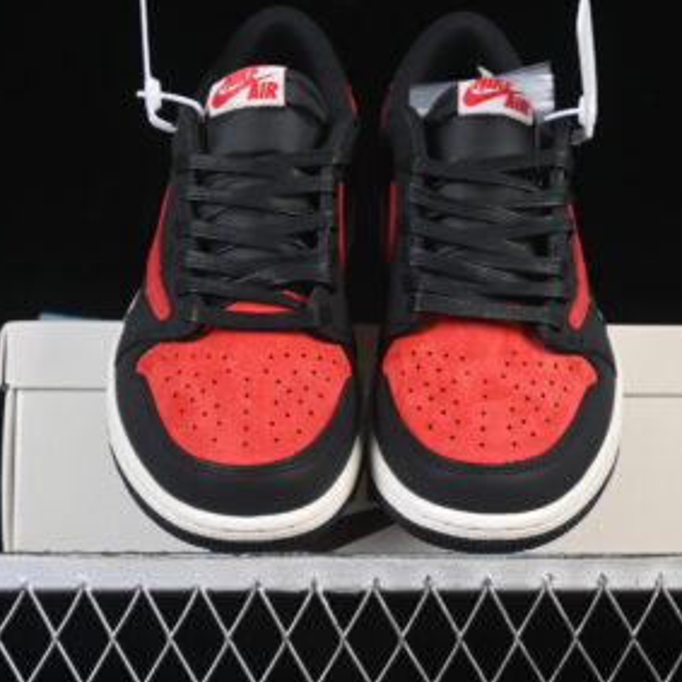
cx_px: 369
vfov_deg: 17.9
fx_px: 2162
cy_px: 339
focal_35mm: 97
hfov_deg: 17.9
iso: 160
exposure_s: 1/60
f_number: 6.3
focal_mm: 50
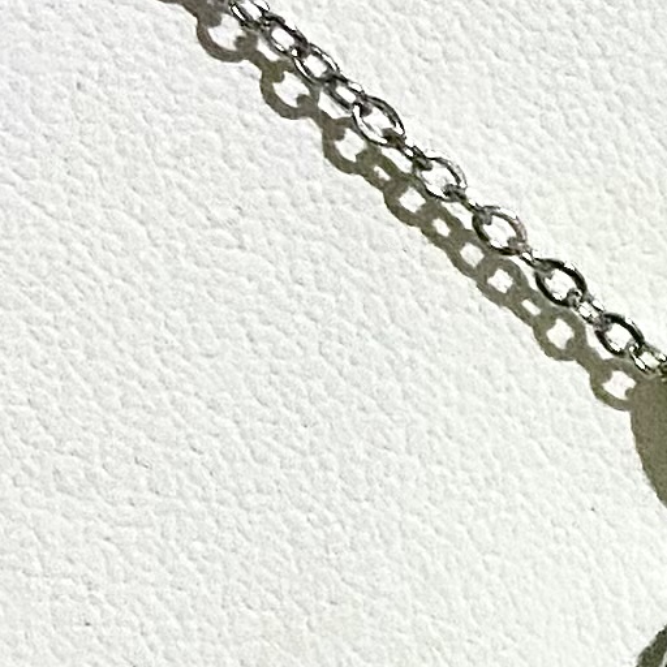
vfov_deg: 9.6
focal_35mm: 181
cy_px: 719
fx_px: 3946
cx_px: 1395
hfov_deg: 9.0
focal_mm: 4.25
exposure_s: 1/30
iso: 640
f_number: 1.8
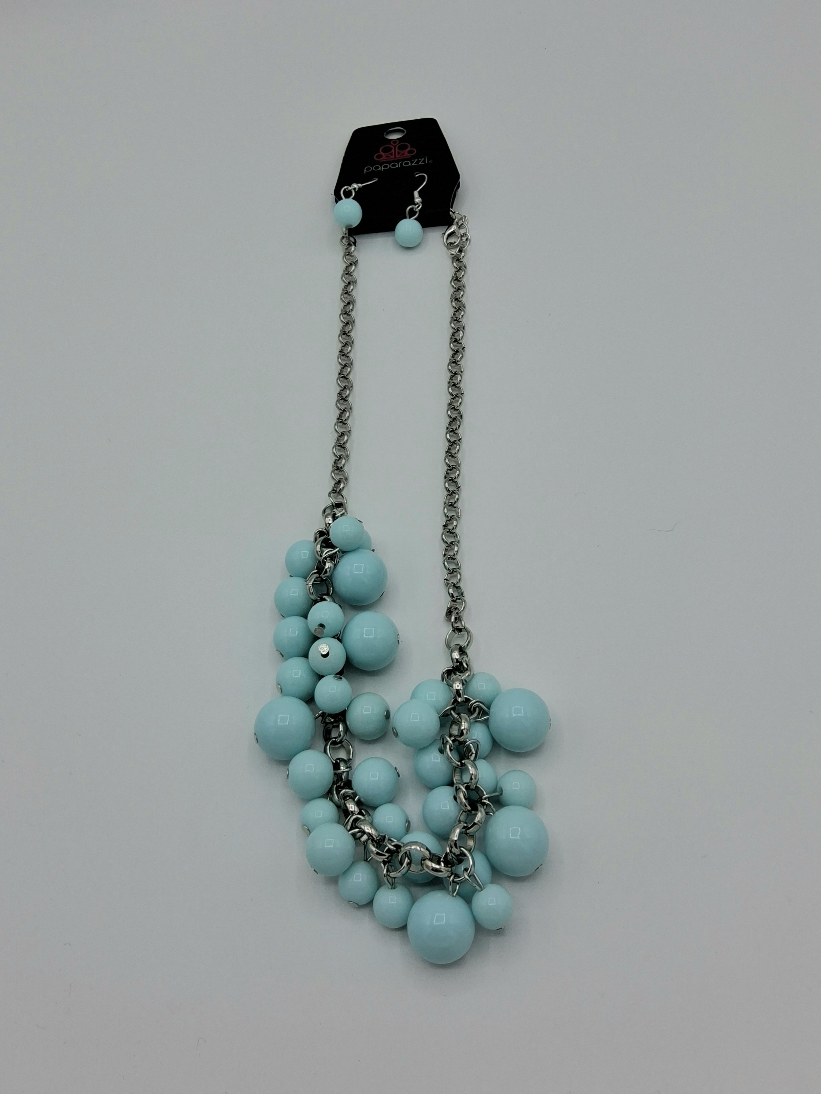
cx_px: 410
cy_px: 547
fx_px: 791
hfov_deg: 54.9
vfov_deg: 69.4
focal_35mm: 25
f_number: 2
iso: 50
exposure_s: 1/769
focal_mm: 3.08
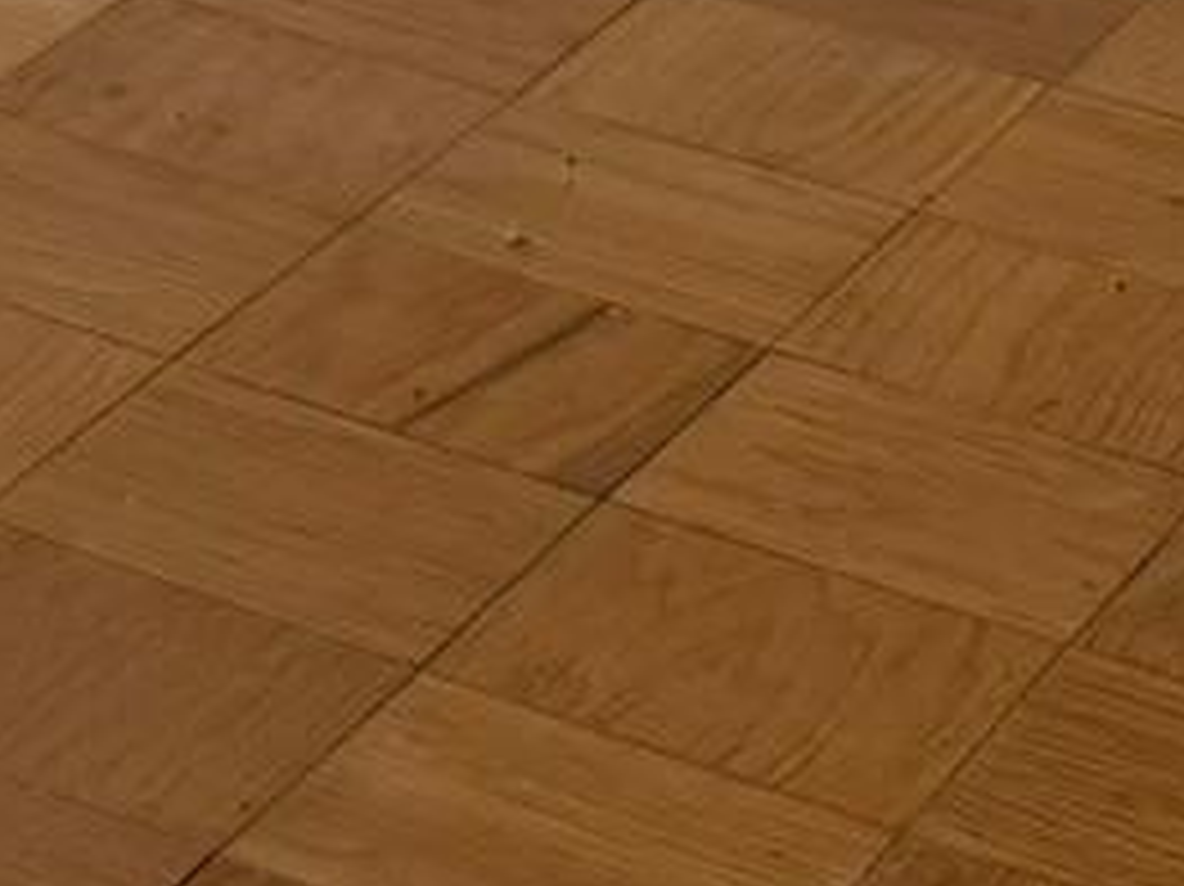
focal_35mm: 187
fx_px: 6393
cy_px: -1291
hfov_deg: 9.5
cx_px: -1531
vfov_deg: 7.4
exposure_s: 1/481
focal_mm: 6.76
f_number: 1.78
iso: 100
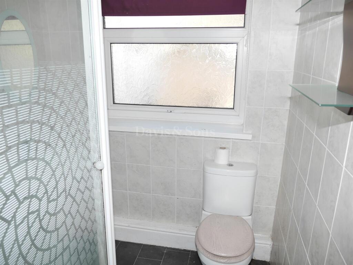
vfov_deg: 49.8
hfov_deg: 63.4
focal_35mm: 28
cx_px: 176
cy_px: 132
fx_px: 286
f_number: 4.5
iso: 200
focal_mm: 14
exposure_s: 1/200
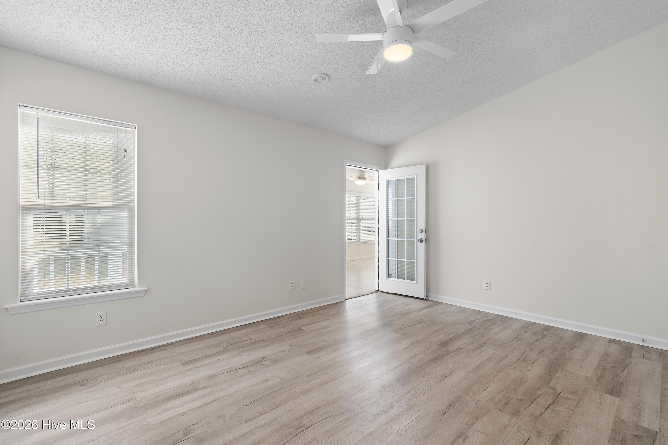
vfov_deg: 77.3
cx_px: 334
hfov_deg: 100.4
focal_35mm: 15
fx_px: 278
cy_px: 222
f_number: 8
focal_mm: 10
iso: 100
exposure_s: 1/3
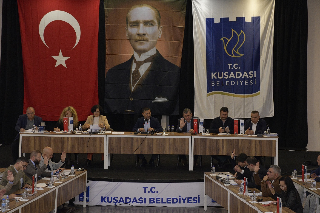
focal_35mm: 120
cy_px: 106
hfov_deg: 17.1
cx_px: 160
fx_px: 1067
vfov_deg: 11.4
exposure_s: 1/60
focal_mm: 80
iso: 1600
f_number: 8
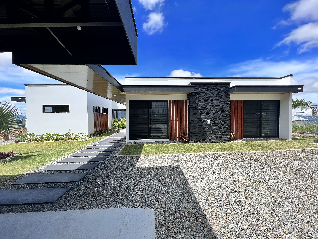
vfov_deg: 89.9
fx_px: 119
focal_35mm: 13
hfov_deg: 106.2
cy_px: 120
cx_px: 159
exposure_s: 1/889
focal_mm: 1.57
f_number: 1.8
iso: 32
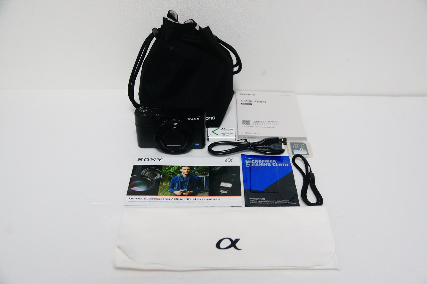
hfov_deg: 49.6
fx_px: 462
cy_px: 142
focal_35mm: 39
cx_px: 214
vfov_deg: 34.1
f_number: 4
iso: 1250
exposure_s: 1/60
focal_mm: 26
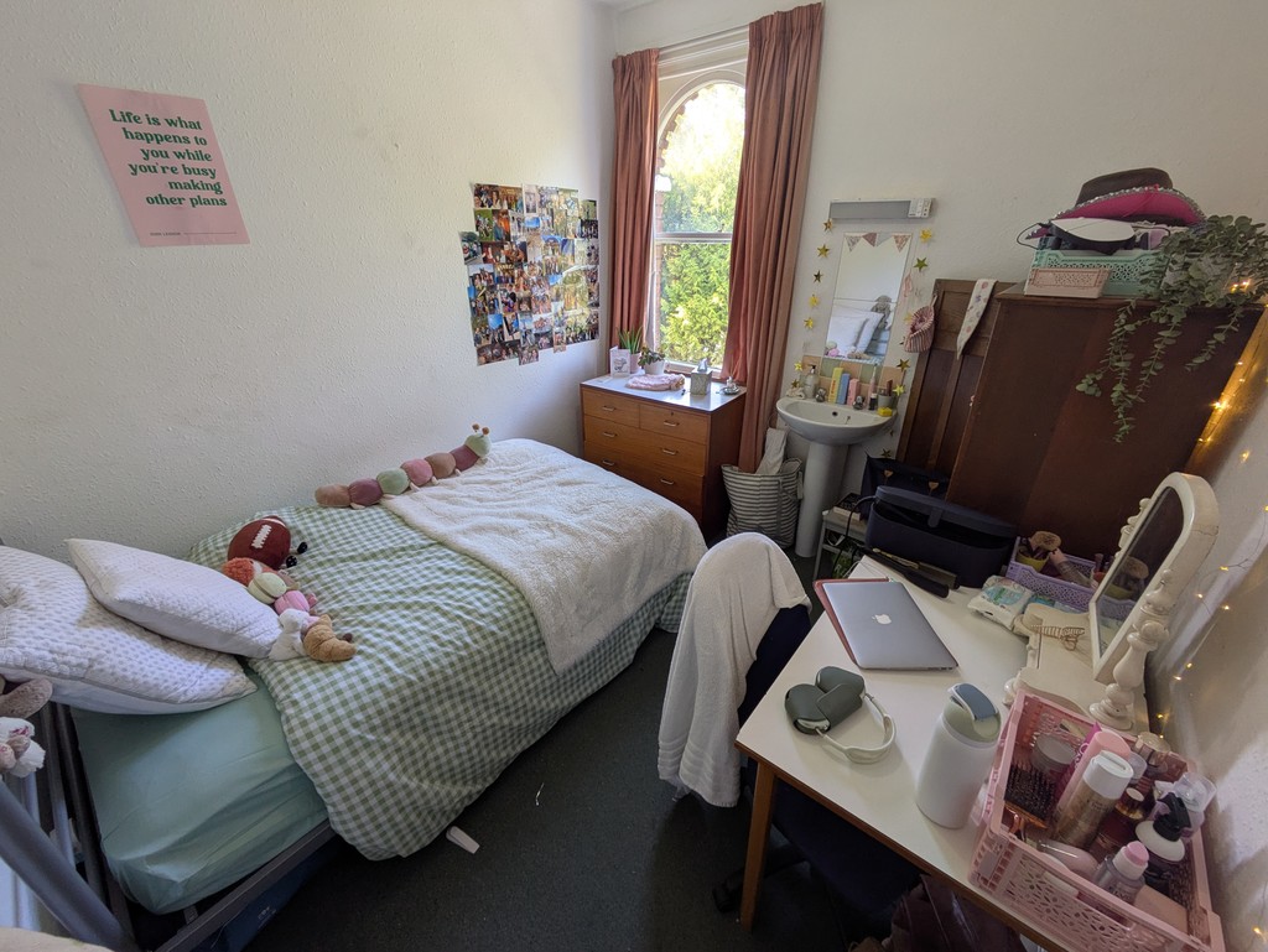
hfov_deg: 102.0
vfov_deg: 85.7
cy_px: 476
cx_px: 634
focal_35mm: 14
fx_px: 513
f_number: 2.2
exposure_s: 1/50
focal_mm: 1.83
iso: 68
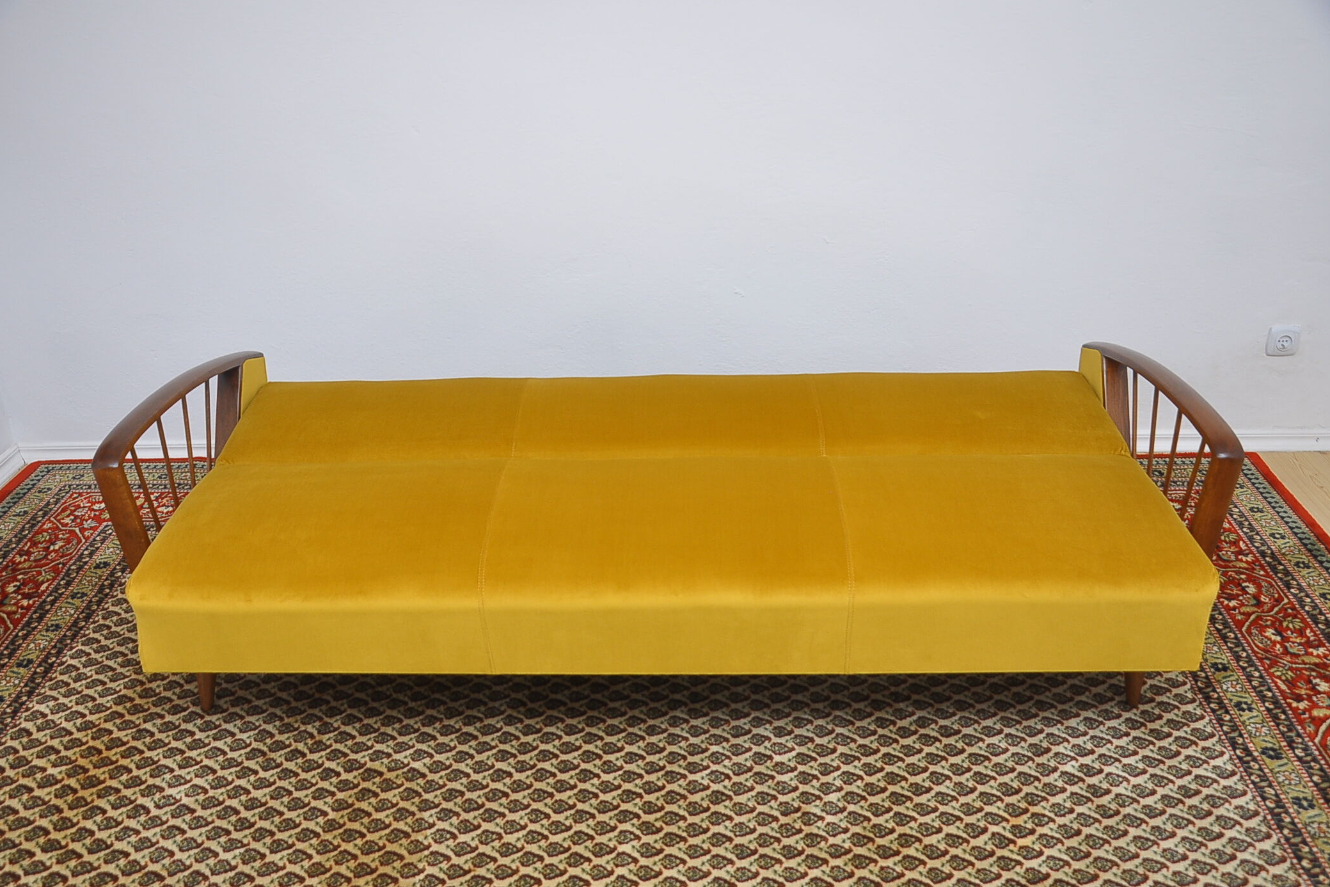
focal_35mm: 34
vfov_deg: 38.9
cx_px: 653
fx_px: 1256
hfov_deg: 55.8
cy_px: 442
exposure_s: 1/200
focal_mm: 22
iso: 360
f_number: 5
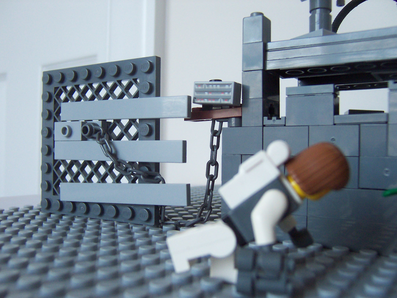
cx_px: 198
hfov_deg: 51.4
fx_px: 413
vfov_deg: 39.7
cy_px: 149
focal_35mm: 36
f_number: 2.8
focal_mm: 5.6
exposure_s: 1/30
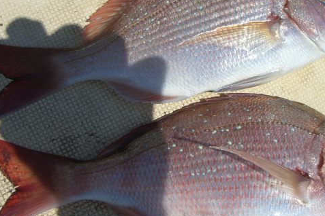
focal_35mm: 53
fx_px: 478
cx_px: 195
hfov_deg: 37.4
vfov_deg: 25.5
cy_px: 105
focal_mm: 6.2
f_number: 4.3
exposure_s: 1/2000
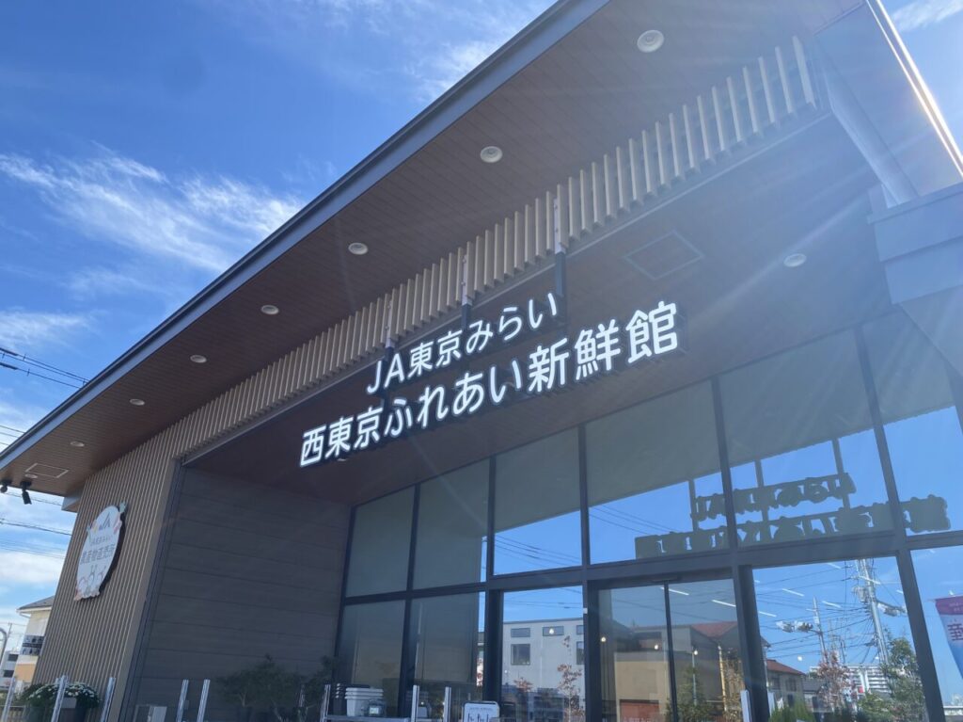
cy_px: 361
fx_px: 723
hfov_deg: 67.3
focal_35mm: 26
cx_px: 482
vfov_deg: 53.0
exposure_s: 1/1182
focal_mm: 4.25
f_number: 1.8
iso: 32
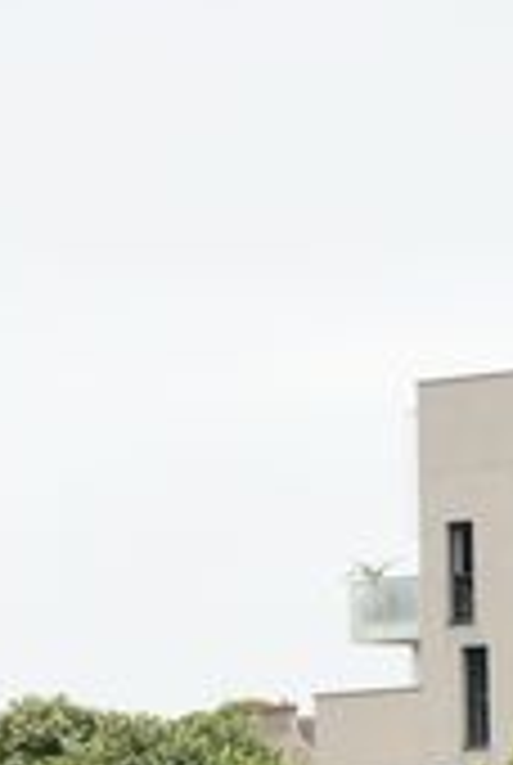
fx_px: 8749
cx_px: -223
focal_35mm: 411
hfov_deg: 3.3
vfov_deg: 5.0
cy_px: 918
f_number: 6.3
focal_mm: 100
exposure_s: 1/250
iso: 400
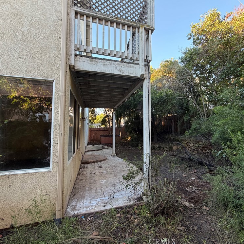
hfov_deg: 83.6
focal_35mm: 17
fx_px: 136
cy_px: 121
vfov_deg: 84.0
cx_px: 137
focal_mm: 2.22
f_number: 2.2
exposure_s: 1/121
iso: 160
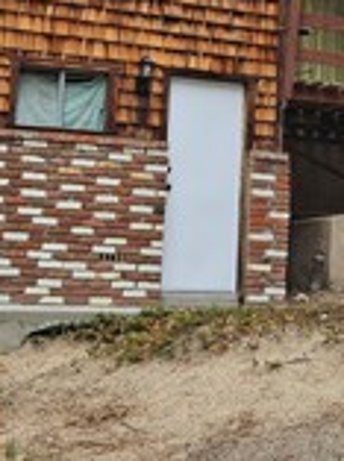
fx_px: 1251
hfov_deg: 15.6
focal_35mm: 94
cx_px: 256
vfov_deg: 20.6
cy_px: 68
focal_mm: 5.4
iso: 25
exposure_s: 1/418
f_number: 1.8
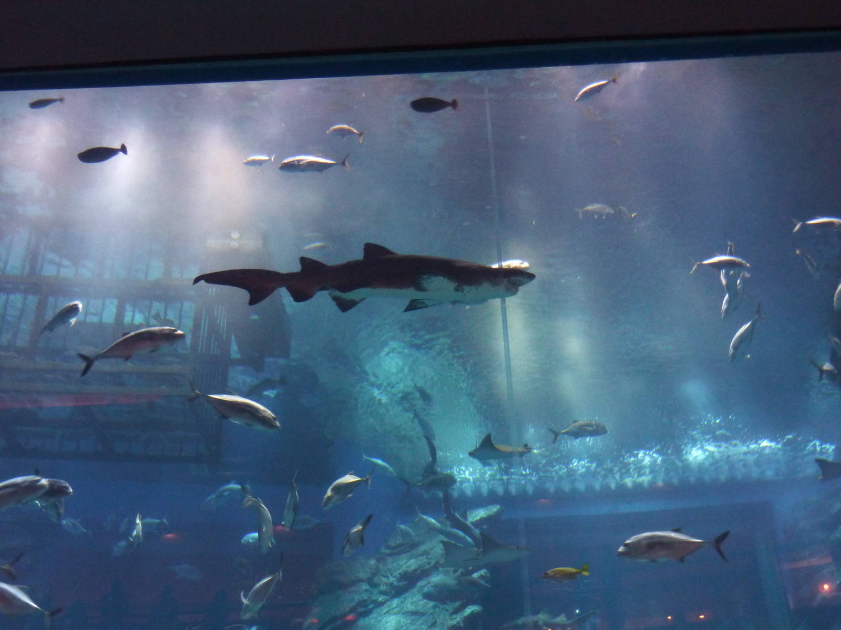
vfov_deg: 38.7
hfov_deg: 50.1
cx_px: 420
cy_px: 315
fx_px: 899
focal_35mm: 37
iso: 400
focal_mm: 6.1
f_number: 3.6
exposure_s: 1/25
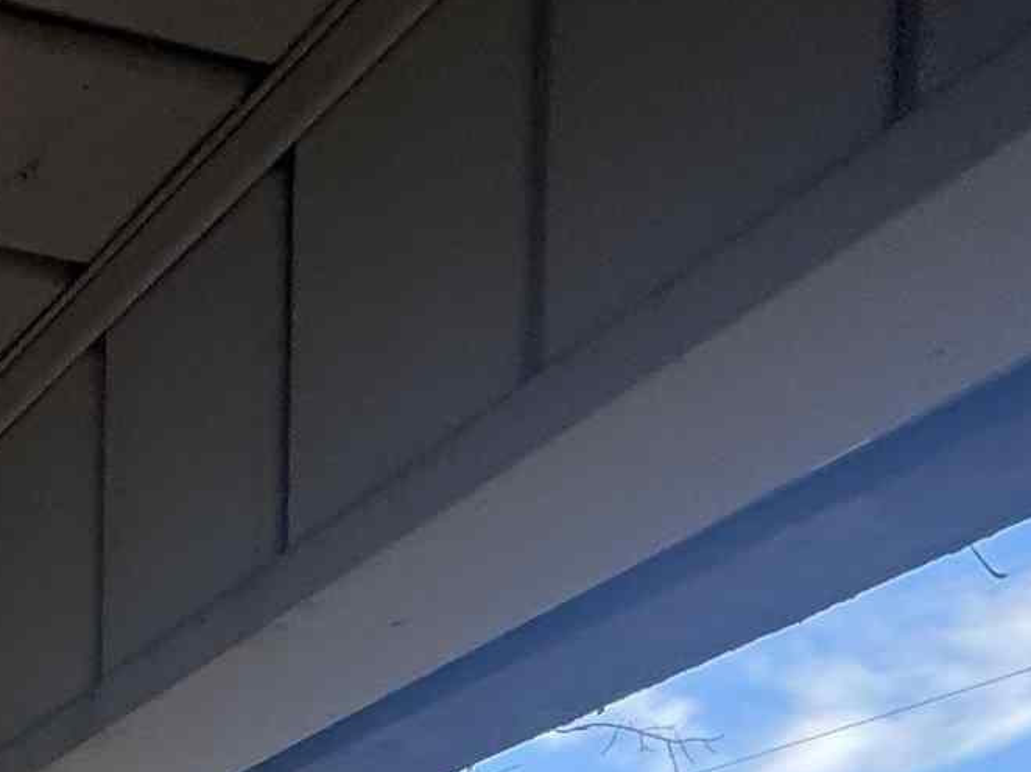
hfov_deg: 23.1
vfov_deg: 16.3
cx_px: -584
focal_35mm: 65
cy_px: 1611
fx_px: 1935
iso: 40
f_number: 2.2
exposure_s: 1/200
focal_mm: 2.22
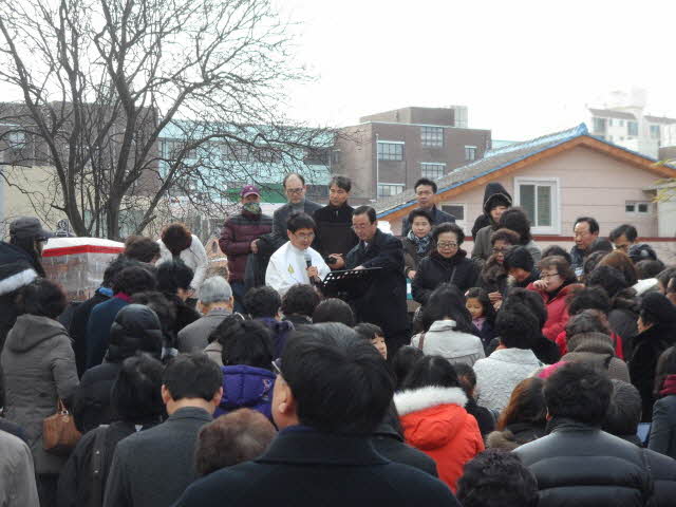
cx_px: 338
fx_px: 1601
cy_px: 254
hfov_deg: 23.8
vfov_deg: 18.0
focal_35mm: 82
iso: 80
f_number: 4.4
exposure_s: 1/180
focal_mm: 15.4
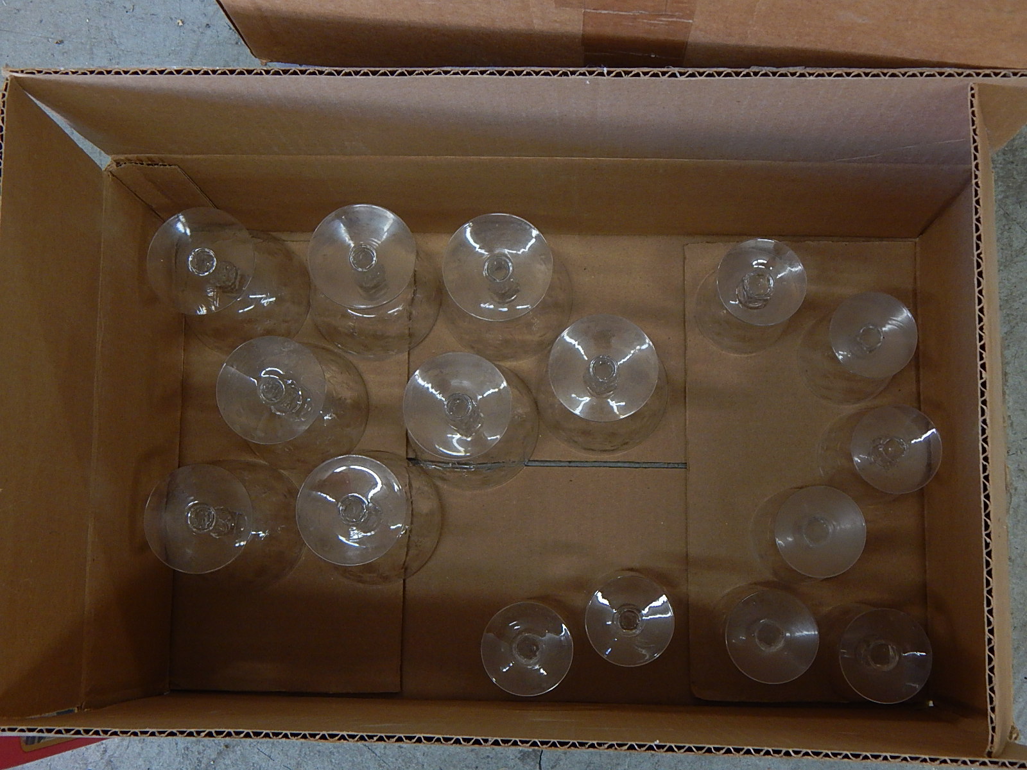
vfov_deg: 30.3
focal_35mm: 48
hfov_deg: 39.7
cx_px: 514
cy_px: 385
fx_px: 1424
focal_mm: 8.6
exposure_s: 1/30
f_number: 3.7
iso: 250
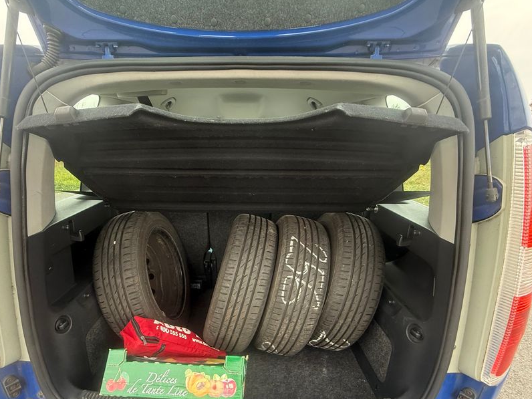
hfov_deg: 87.4
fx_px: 277
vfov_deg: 70.2
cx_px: 236
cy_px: 254
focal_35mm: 18
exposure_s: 1/99
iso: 320
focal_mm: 2.22
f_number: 2.2
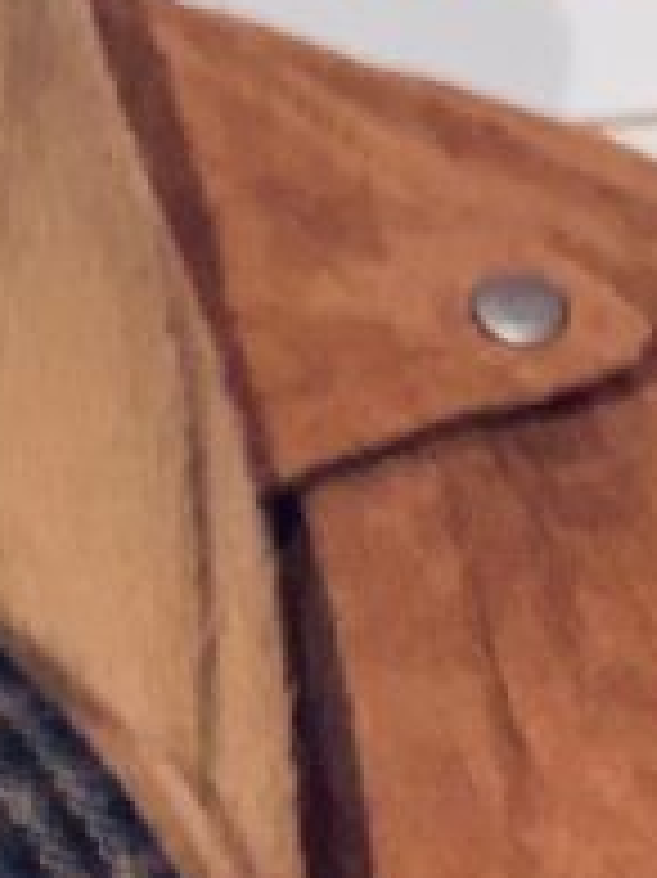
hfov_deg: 8.8
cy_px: -495
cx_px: -32
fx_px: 4256
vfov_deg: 11.2
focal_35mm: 168
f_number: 2.2
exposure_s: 1/30
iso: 320
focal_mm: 2.87
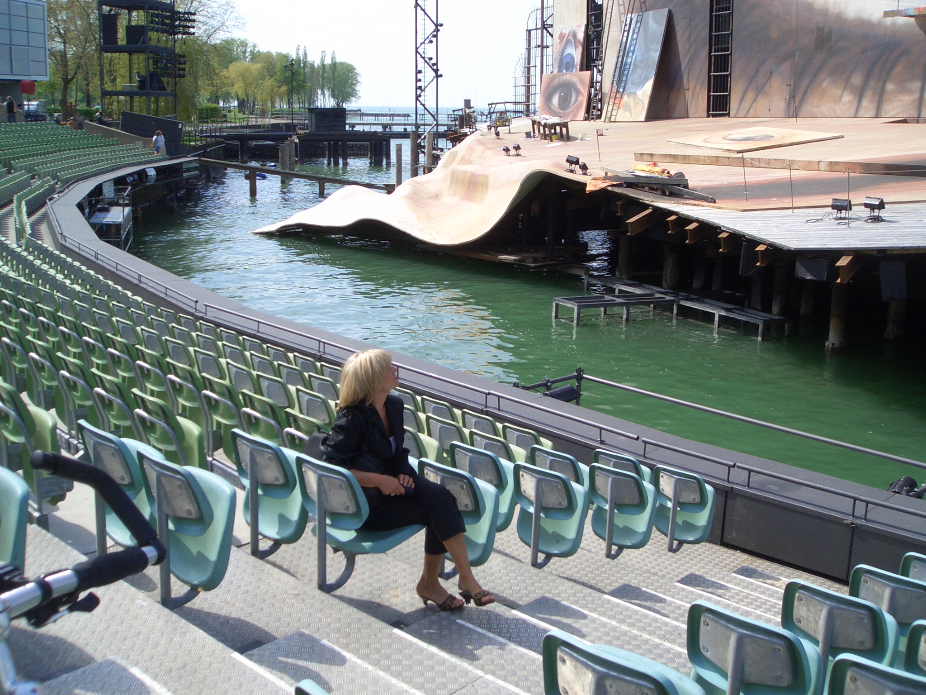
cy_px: 348
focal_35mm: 36
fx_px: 963
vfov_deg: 39.7
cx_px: 463
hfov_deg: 51.4
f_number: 4
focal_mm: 4.8
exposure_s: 1/400
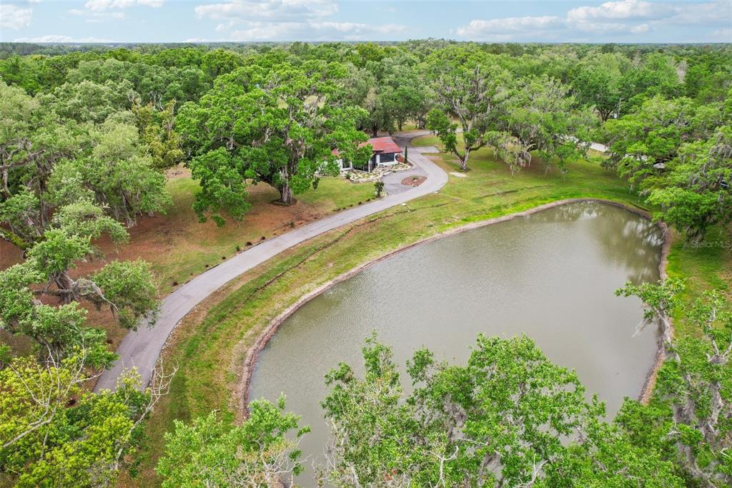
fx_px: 447
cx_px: 366
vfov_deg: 57.2
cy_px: 244
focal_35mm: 22
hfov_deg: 78.6
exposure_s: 1/1000
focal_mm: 8.4
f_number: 2.8
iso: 160
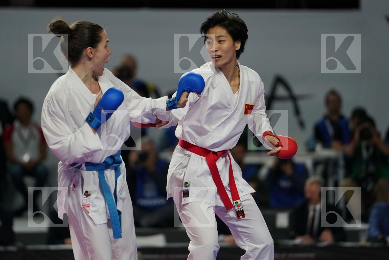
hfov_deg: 6.9
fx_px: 3241
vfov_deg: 4.6
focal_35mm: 300
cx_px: 194
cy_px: 130
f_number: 2.8
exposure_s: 1/1000
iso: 1250
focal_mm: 200
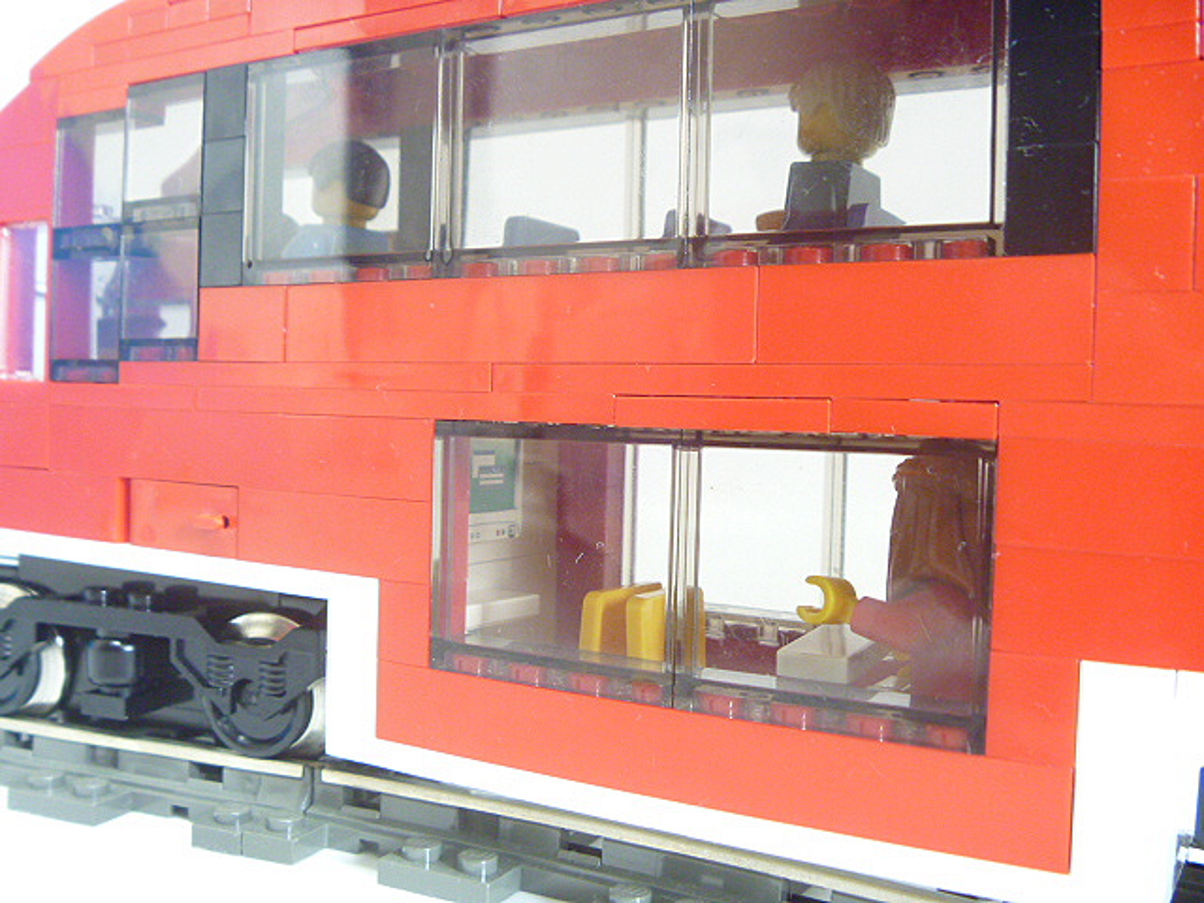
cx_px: 602
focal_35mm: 35
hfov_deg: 52.6
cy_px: 452
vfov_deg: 40.7
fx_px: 1217
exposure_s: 1/6
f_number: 3.5
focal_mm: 6.3
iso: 400
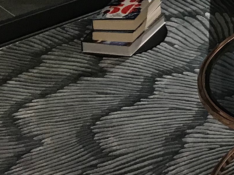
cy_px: -219
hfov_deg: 12.2
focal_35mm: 141
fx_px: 953
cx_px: 485
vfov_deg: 9.5
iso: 40
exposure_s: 1/20
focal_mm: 3.99
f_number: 1.8
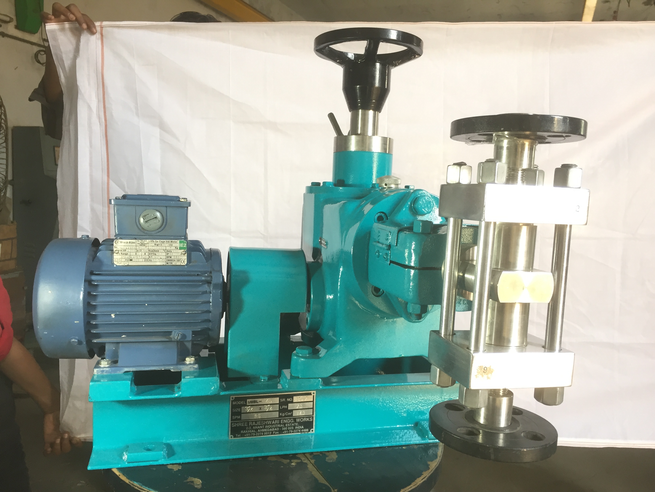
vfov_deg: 48.2
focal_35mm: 29
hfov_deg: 61.7
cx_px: 328
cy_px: 246
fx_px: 549
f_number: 2.2
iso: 40
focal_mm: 4.15
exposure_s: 1/33
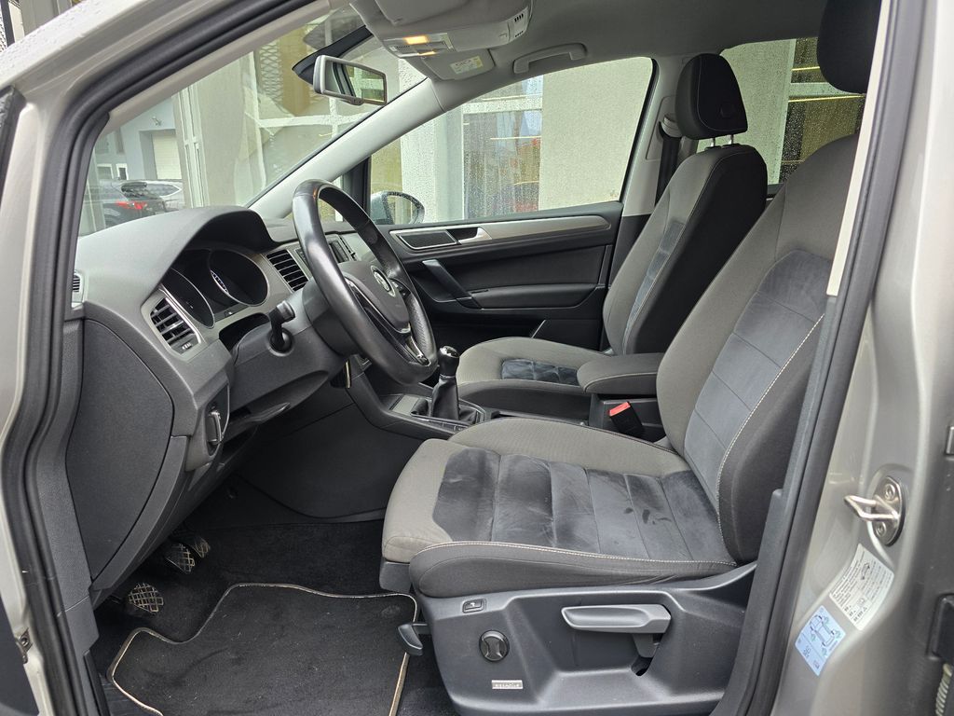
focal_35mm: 23
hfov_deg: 73.9
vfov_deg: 58.9
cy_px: 358
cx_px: 477
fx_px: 634
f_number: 1.7
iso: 200
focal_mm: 6.3
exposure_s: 1/180
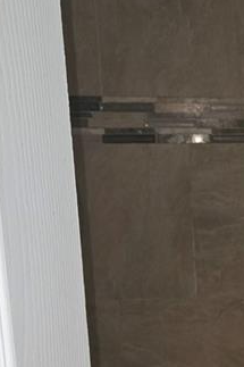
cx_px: 352
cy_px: 361
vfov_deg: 22.1
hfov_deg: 14.4
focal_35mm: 89
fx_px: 906
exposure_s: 1/12
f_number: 1.8
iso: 1250
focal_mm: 5.4
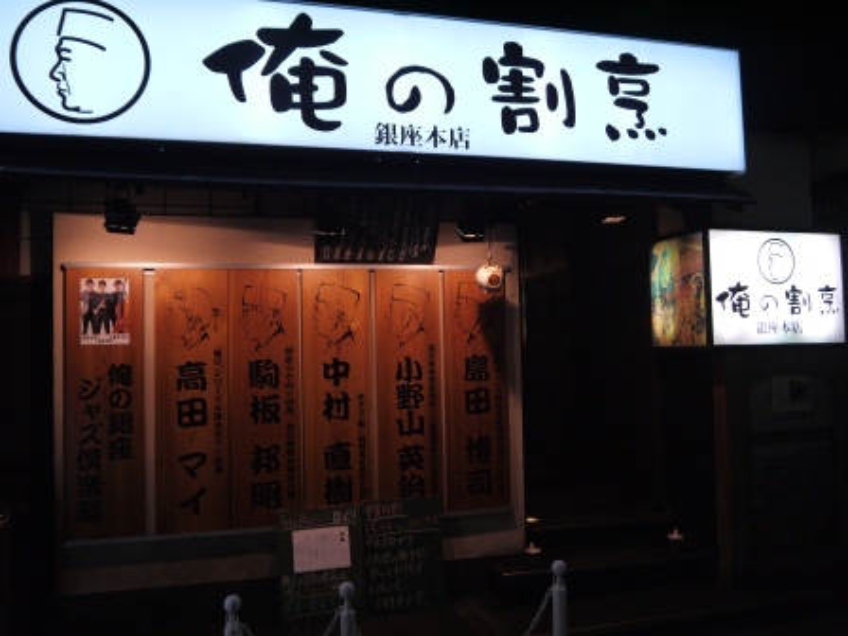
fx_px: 686
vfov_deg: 49.7
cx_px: 424
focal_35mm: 28
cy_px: 318
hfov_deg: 63.4
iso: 200
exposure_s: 1/60
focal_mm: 14
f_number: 3.5
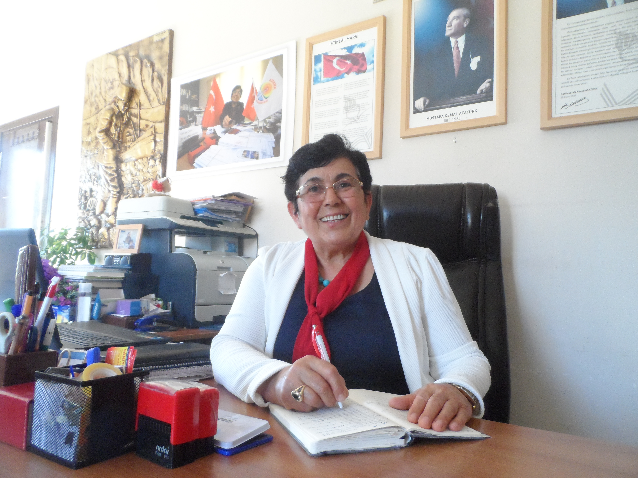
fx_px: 442
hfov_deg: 71.6
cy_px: 239
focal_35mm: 24
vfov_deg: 56.8
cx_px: 319
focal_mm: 4
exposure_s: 1/30
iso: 480
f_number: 3.2
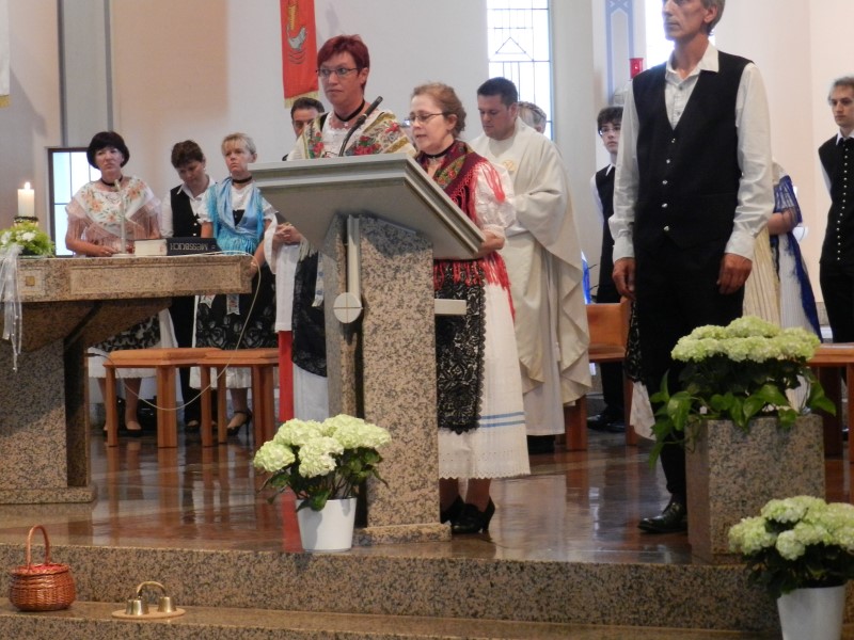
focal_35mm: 115
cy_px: 320
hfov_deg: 17.1
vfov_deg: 12.9
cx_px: 427
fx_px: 2837
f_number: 4.8
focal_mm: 20.5
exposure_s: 1/20
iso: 800
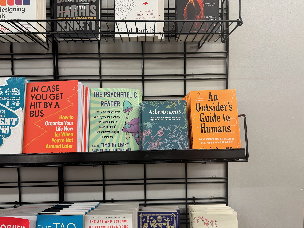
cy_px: 114
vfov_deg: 56.8
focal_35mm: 24
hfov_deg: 71.6
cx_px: 152
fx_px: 211
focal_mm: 6.76
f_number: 1.78
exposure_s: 1/120
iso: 200
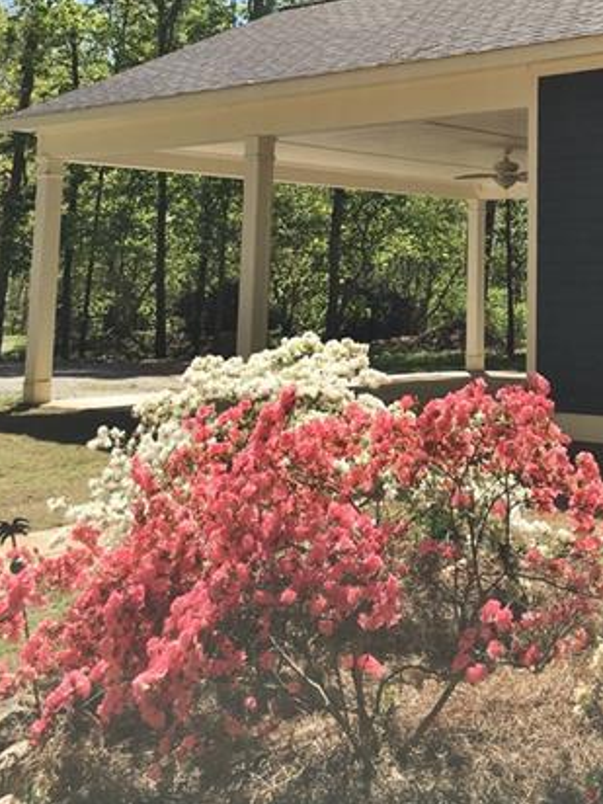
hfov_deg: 26.1
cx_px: 544
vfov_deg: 34.4
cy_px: 152
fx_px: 1254
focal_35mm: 54
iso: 25
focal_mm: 4.15
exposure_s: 1/1350
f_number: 2.2
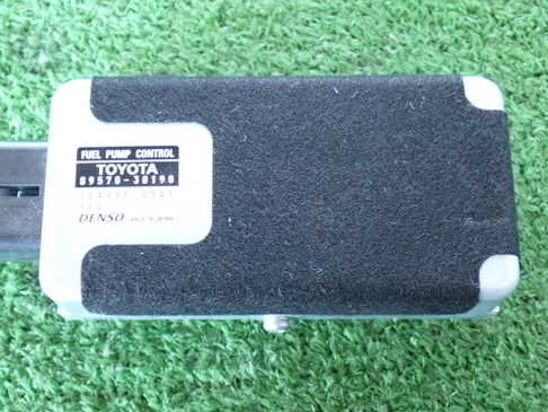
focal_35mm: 58
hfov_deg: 33.2
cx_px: 248
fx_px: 919
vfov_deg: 25.2
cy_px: 190
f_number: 3.1
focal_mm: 8.4
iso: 800
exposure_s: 1/13
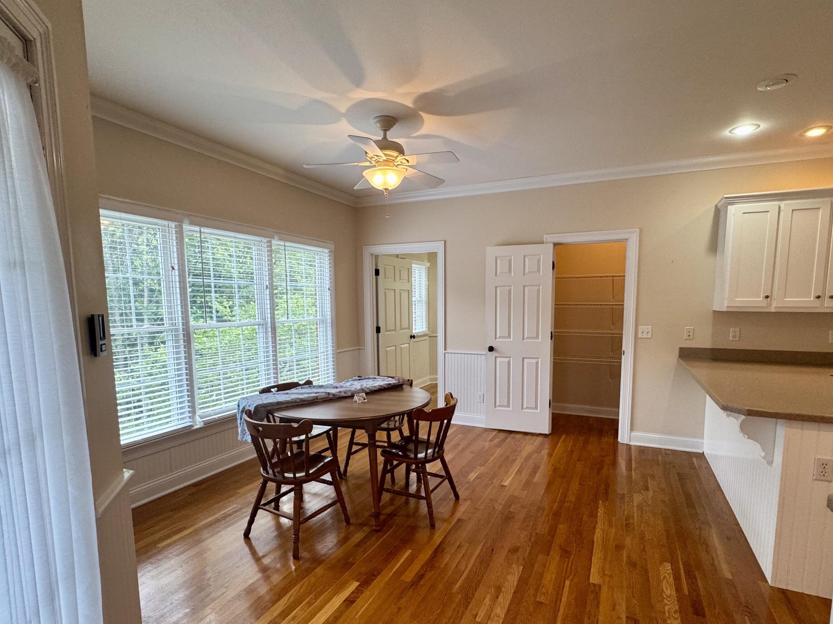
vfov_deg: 71.3
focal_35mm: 18
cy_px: 351
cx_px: 439
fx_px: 433
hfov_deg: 87.7
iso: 125
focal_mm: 2.22
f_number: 2.2
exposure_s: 1/120
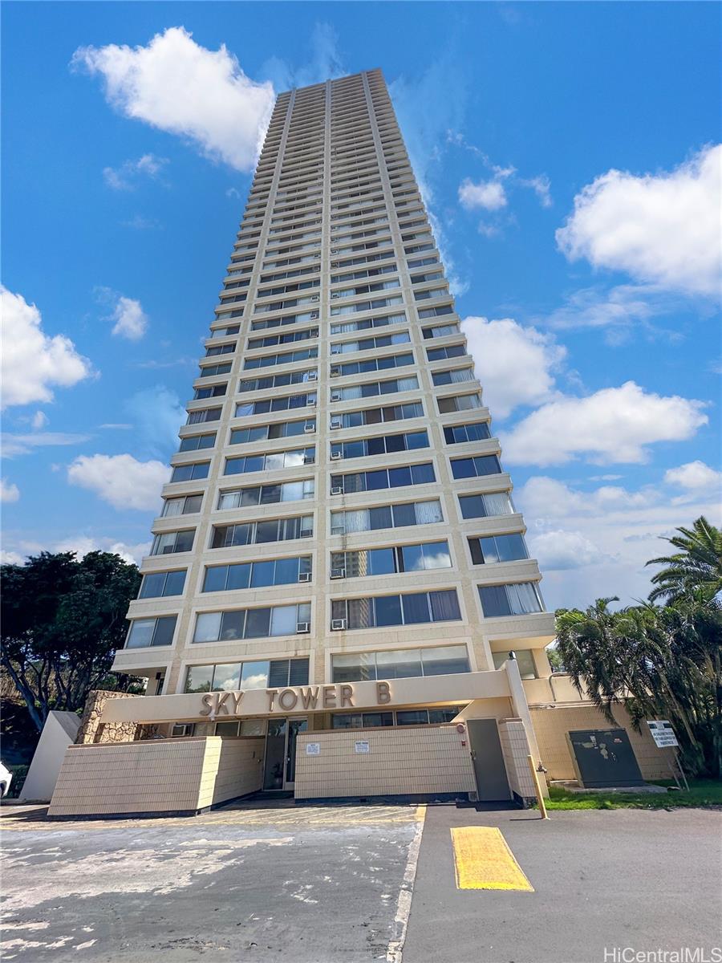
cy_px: 482
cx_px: 361
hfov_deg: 85.7
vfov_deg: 102.1
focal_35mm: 14
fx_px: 389
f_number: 2.2
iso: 50
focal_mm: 2.22
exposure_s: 1/1276
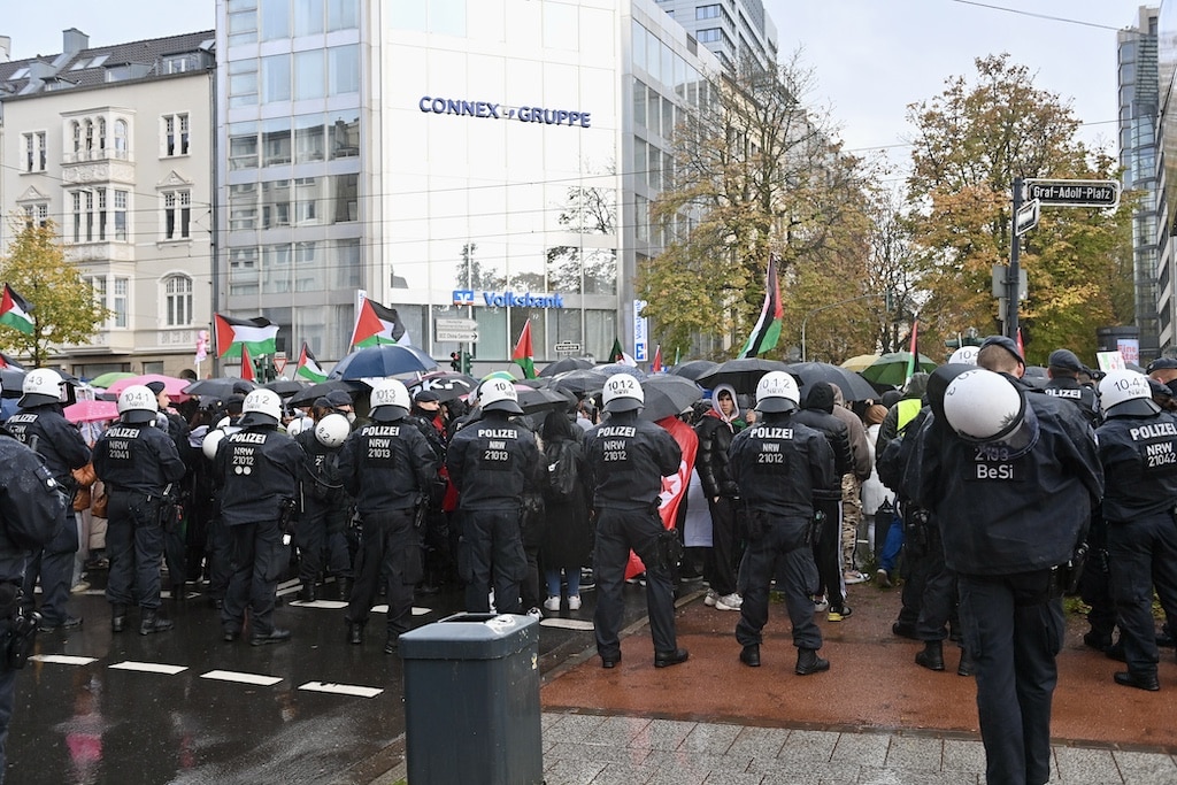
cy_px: 392
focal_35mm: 34
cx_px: 588
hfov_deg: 55.8
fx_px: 1112
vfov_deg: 38.9
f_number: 3.5
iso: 720
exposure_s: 1/125
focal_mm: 34
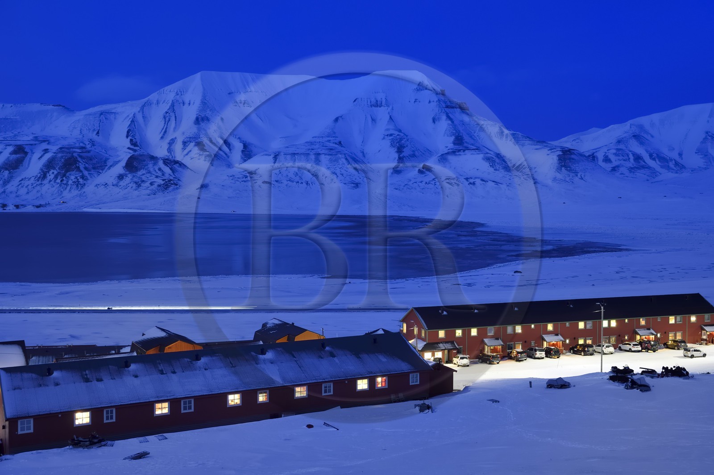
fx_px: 832
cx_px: 357
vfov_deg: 31.8
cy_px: 238
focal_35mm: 42
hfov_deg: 46.4
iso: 200
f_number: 7.1
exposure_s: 10
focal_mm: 42
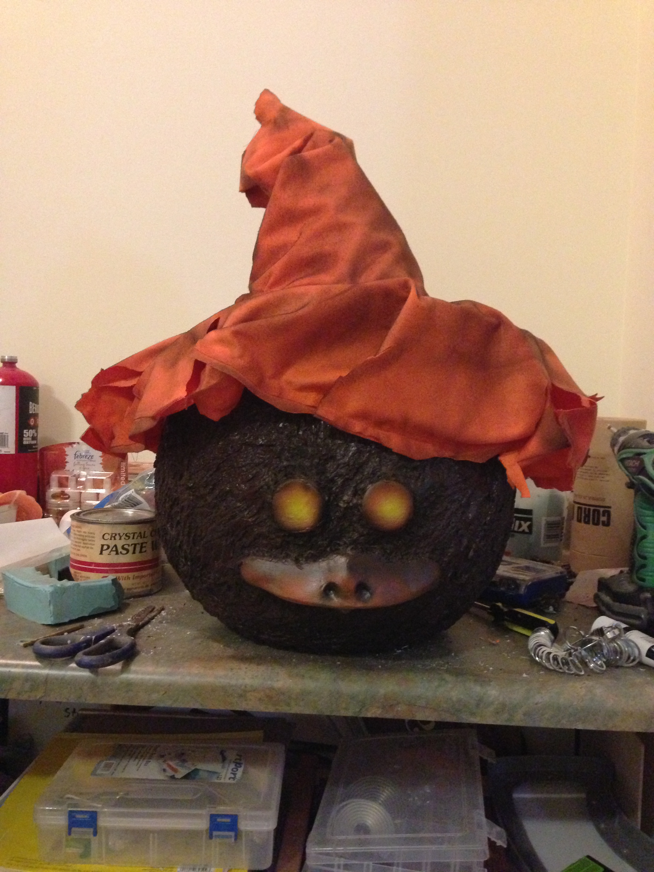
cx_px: 327
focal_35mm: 33
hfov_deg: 42.9
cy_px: 436
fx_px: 831
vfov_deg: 55.4
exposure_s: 1/15
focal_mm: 4.13
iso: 800
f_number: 2.4
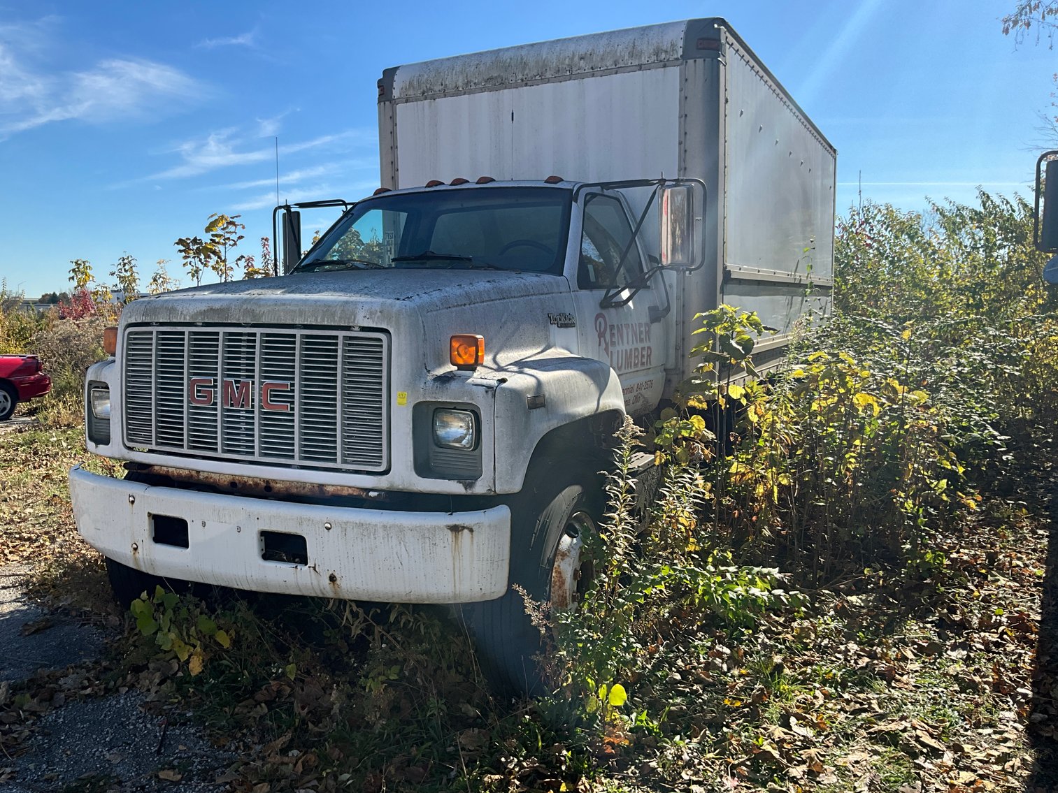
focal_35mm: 29
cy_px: 396
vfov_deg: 48.2
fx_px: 886
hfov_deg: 61.7
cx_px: 529
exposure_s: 1/1626
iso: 25
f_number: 1.8
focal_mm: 3
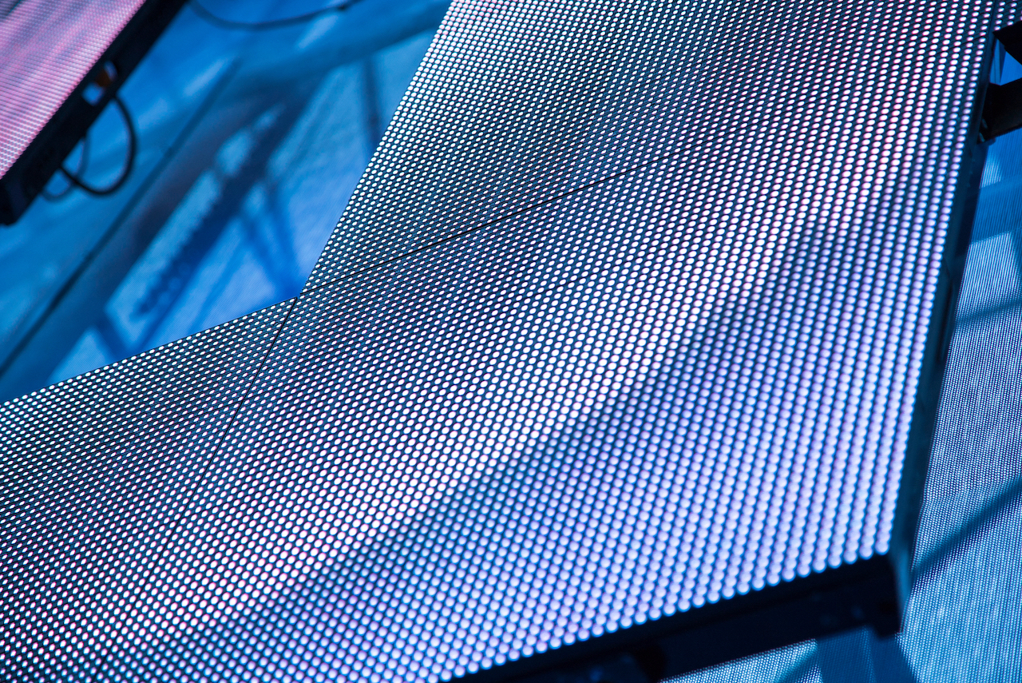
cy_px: 342
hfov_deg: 20.0
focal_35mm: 102
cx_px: 511
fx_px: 2897
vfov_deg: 13.4
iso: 100
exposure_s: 1/200
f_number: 4.5
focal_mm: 102
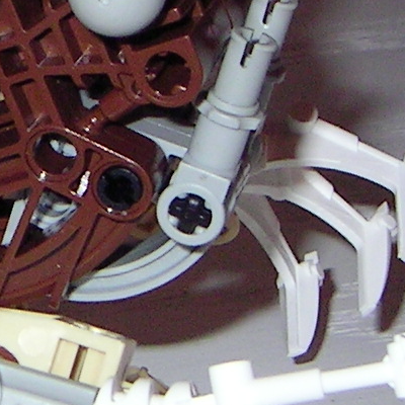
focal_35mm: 163
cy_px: 129
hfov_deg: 10.5
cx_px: -90
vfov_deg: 10.7
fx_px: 2158
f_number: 4.8
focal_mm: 5.6
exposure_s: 1/30
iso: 100
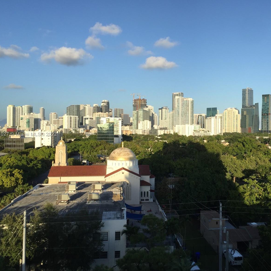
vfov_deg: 47.2
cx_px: 168
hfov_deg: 46.8
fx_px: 310
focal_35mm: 35
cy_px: 135
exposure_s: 1/1522
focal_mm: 4.15
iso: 32
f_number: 2.2
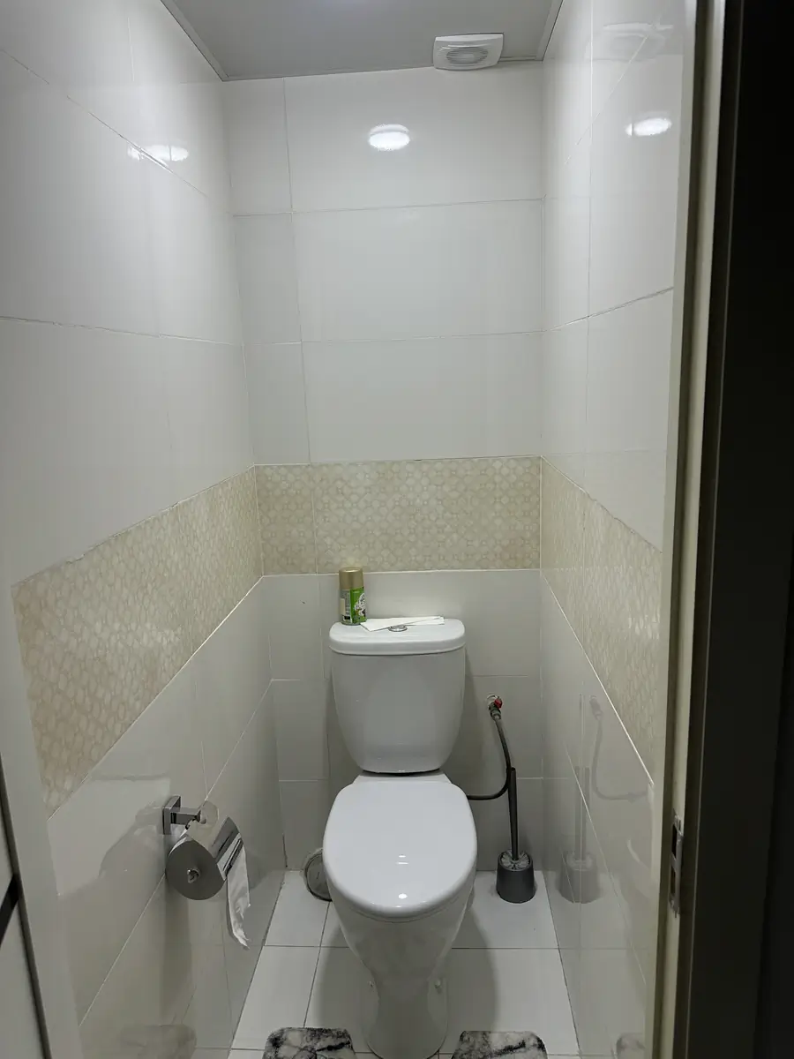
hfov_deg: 56.8
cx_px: 397
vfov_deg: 71.6
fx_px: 734
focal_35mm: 24
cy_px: 530
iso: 125
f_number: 1.78
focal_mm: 6.86
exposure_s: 1/121
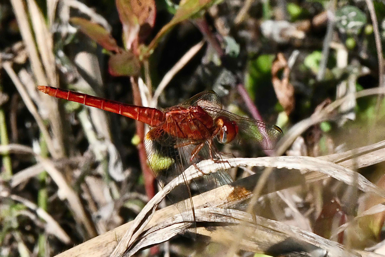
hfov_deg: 5.9
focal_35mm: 350
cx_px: 192
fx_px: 3742
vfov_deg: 3.9
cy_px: 128
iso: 5000
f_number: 36
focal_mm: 350
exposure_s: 1/1250
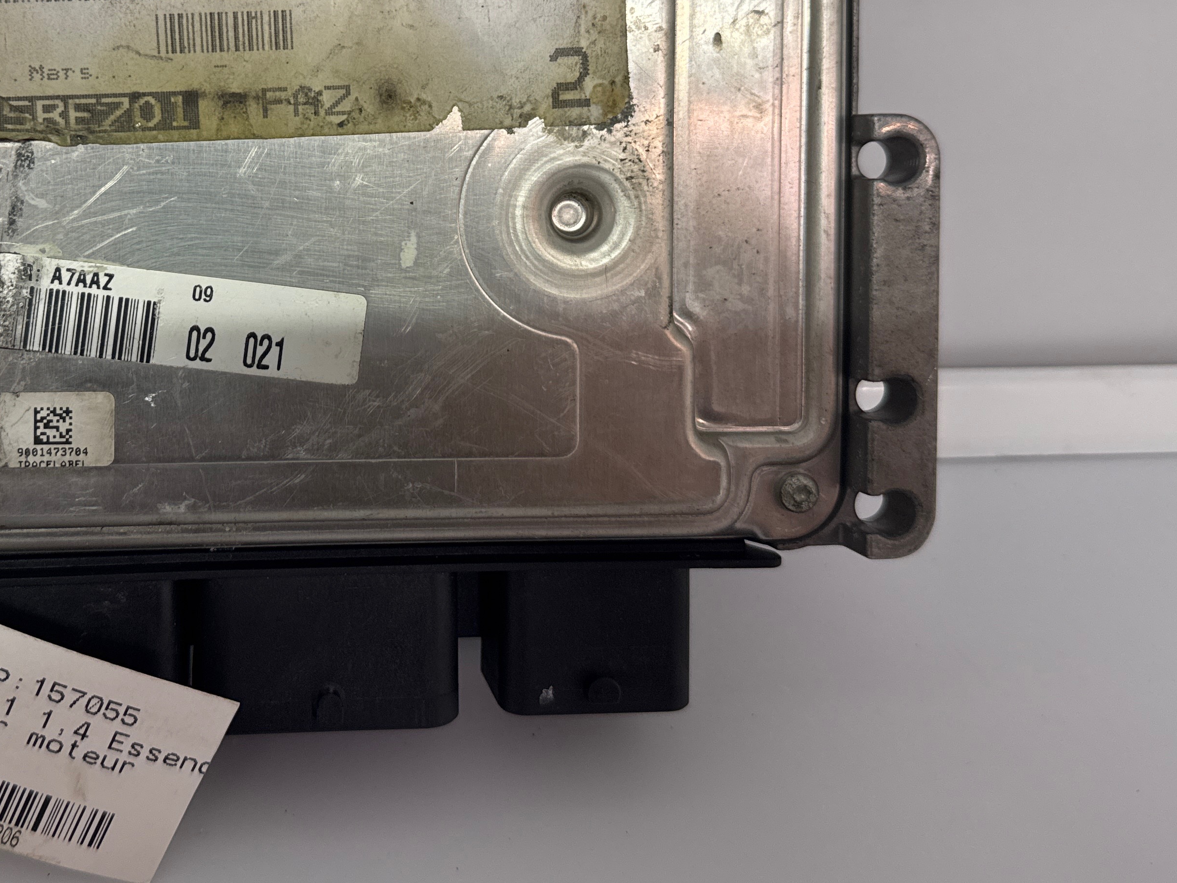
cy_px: 209
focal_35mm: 40
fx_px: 1360
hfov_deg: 45.6
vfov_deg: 35.1
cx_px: 340
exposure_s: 1/100
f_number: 1.78
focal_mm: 6.76
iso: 160
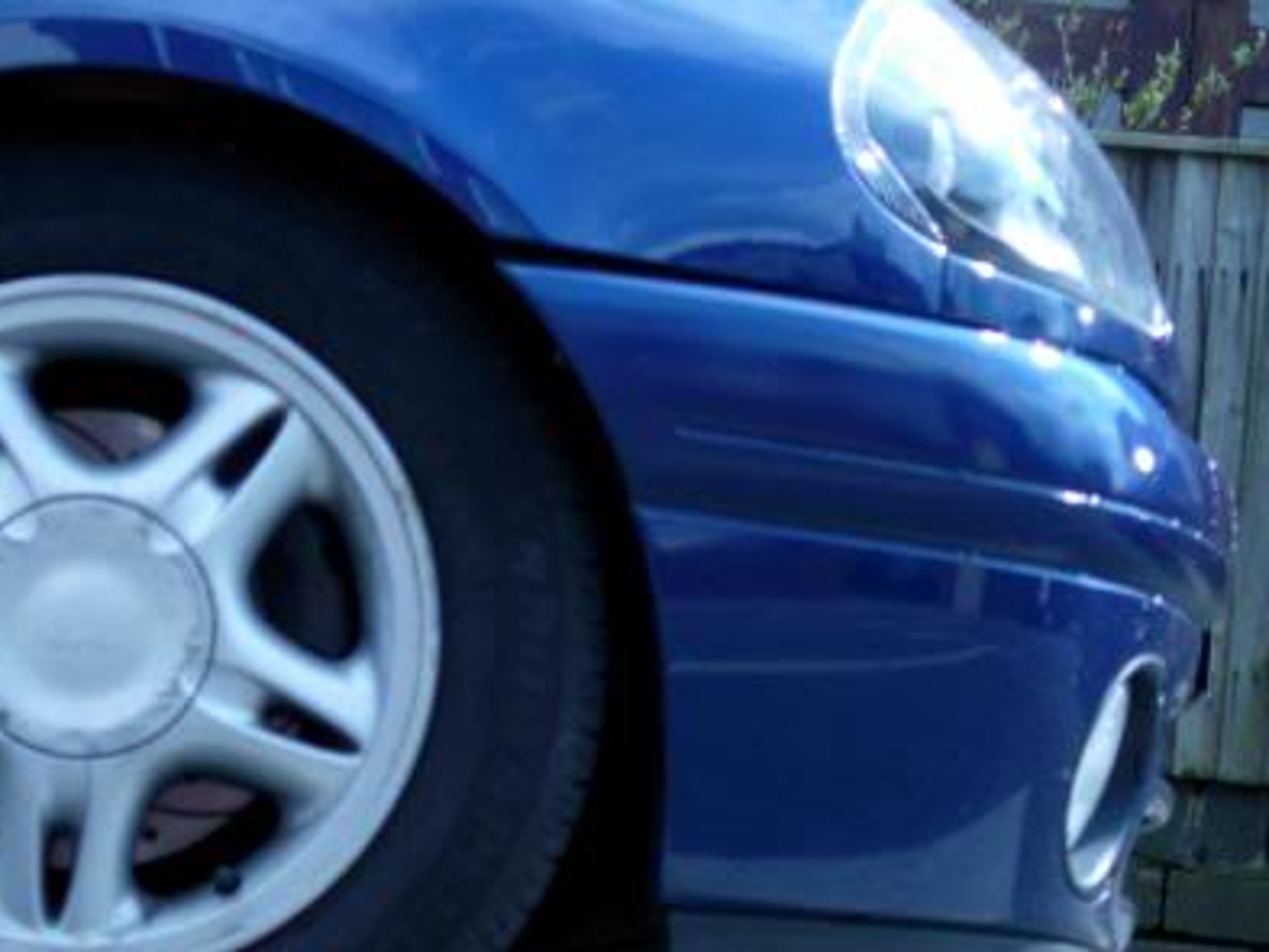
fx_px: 6747
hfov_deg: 10.7
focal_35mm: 184
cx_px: 494
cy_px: 697
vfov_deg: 8.1
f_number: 4.9
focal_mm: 23.4
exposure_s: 1/287
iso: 79
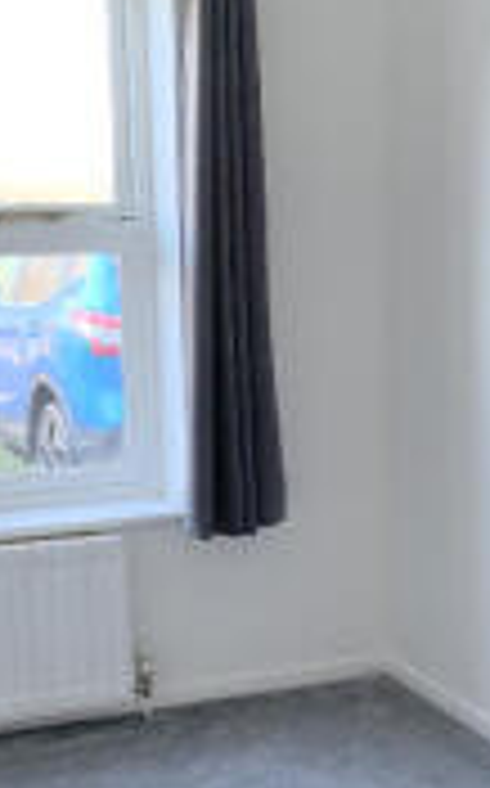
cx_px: 247
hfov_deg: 18.8
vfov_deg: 29.5
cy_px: 565
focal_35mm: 69
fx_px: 1478
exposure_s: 1/60
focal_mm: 4.25
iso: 125
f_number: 1.8
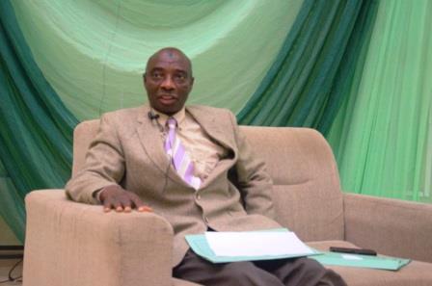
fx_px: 719
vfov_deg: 22.5
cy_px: 143
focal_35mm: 60
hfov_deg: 33.5
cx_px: 216
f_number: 5
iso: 3200
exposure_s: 1/60
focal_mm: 40
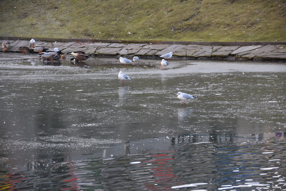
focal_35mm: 174
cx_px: 143
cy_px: 96
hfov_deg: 11.8
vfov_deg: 7.9
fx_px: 1382
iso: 800
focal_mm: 116
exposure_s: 1/500
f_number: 5.6
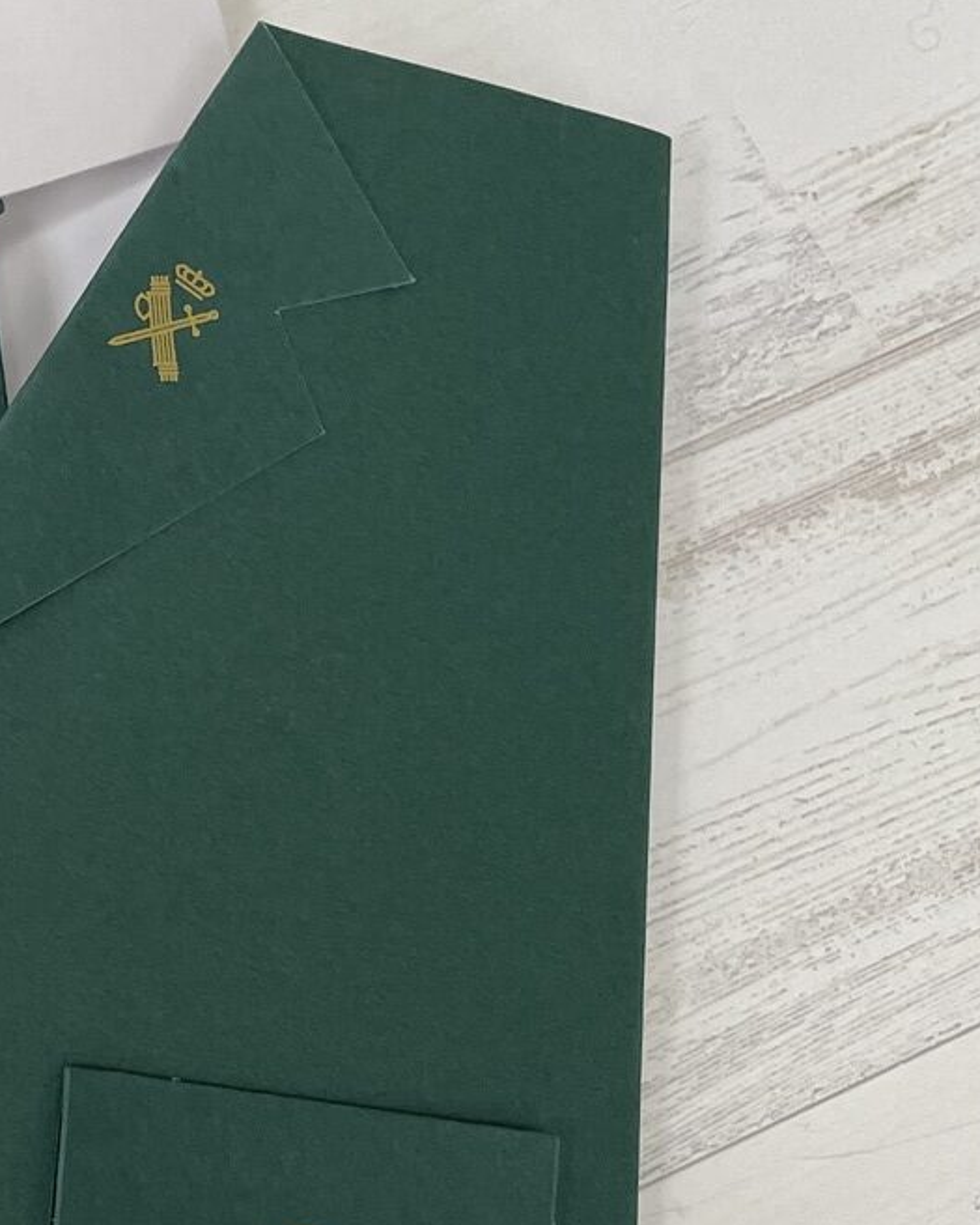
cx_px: -248
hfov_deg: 18.5
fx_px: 2827
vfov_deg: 24.3
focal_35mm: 78
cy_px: 824
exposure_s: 1/100
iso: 125
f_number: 1.6
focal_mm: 4.2
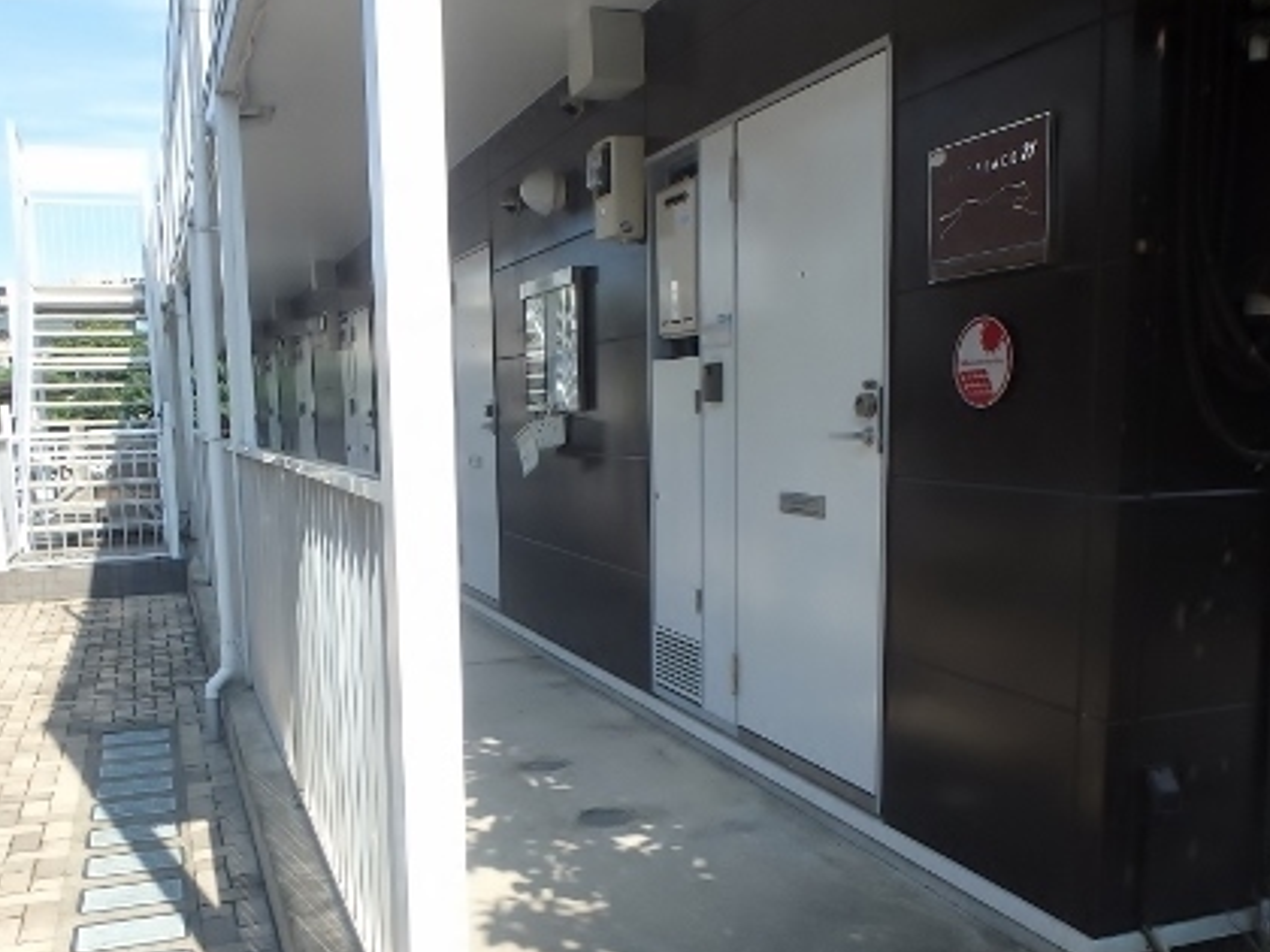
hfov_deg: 56.7
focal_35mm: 32
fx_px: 1174
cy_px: 592
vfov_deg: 43.8
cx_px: 562
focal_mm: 3.7
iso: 125
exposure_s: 1/640
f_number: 3.5
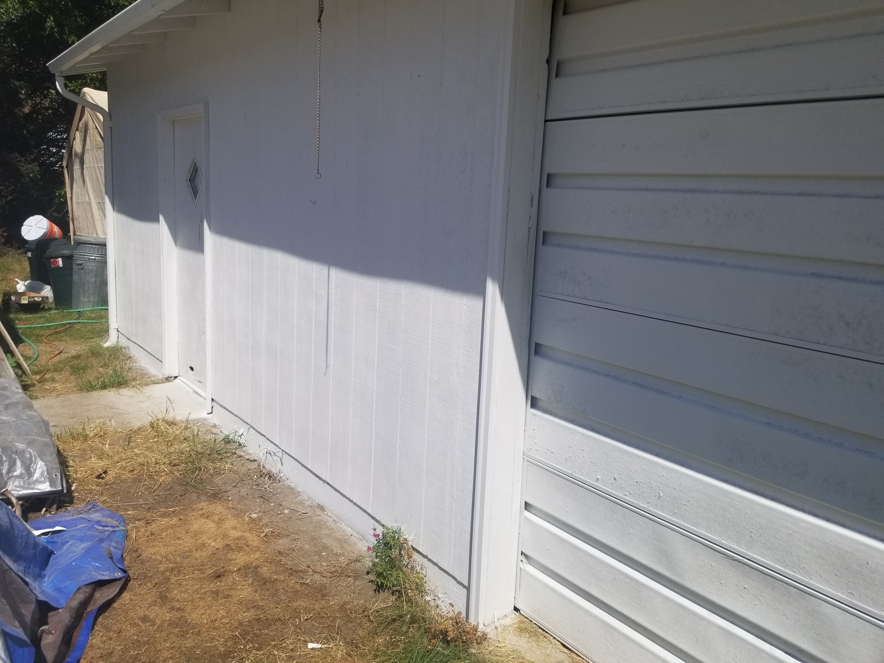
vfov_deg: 53.1
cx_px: 442
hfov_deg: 67.3
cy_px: 332
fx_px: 664
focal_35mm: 26
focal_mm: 4.25
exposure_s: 1/5520
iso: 50
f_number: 1.7
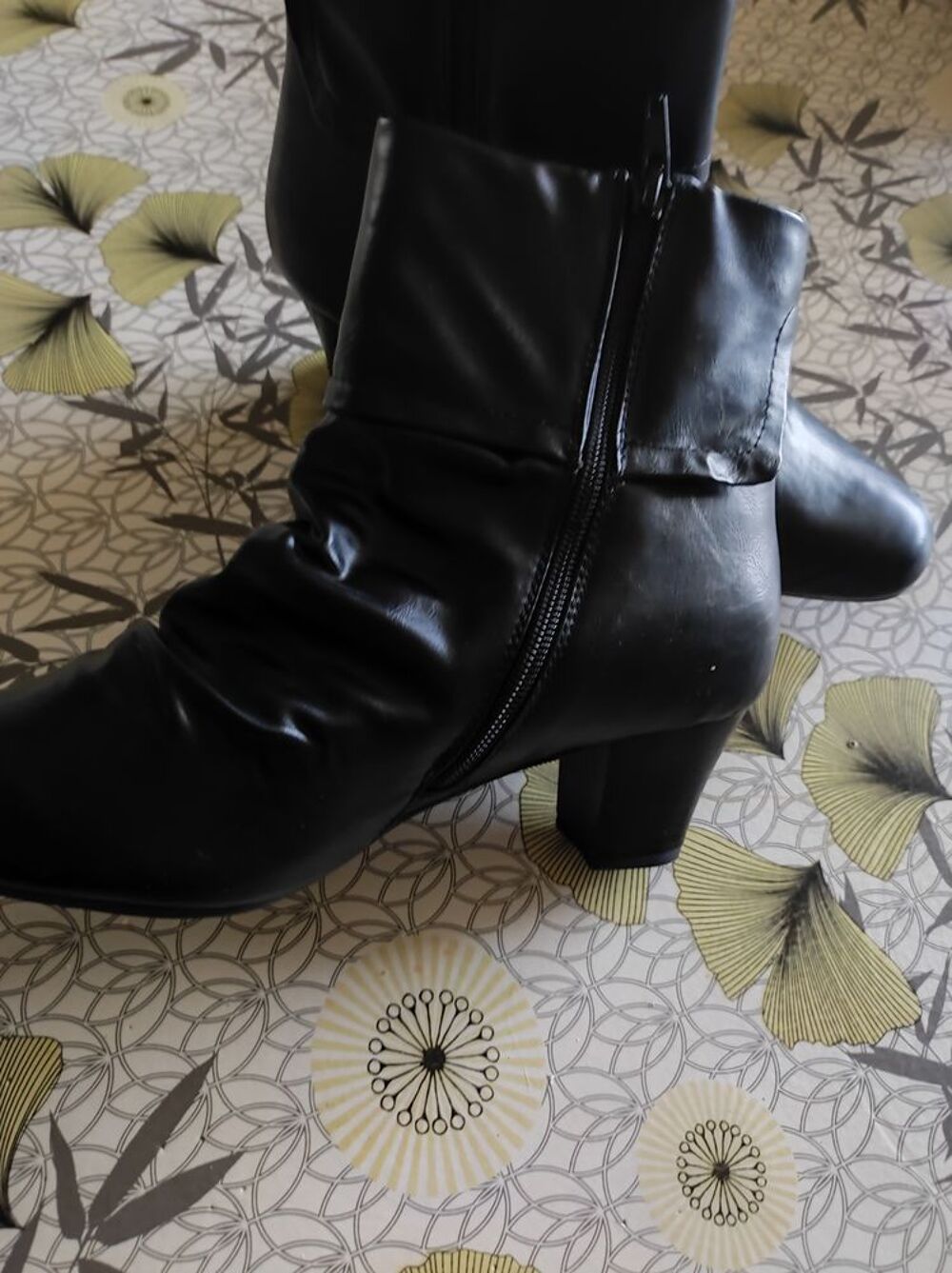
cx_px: 476
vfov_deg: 69.4
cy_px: 636
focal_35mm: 25
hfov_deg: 54.8
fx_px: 918
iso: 1794
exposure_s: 1/10
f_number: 1.79
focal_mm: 4.7
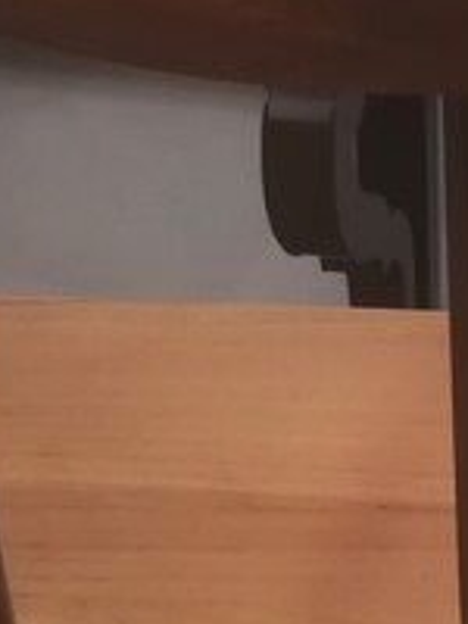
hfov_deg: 14.0
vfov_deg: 18.8
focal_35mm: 104
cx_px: 449
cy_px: 159
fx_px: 1875
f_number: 2.2
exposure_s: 1/33.3
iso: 400
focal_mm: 3.83
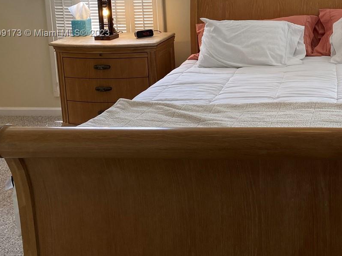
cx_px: 315
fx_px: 514
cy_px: 34
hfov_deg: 34.5
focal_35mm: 52
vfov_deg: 27.2
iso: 50
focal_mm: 4.25
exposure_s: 1/120
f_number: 1.8
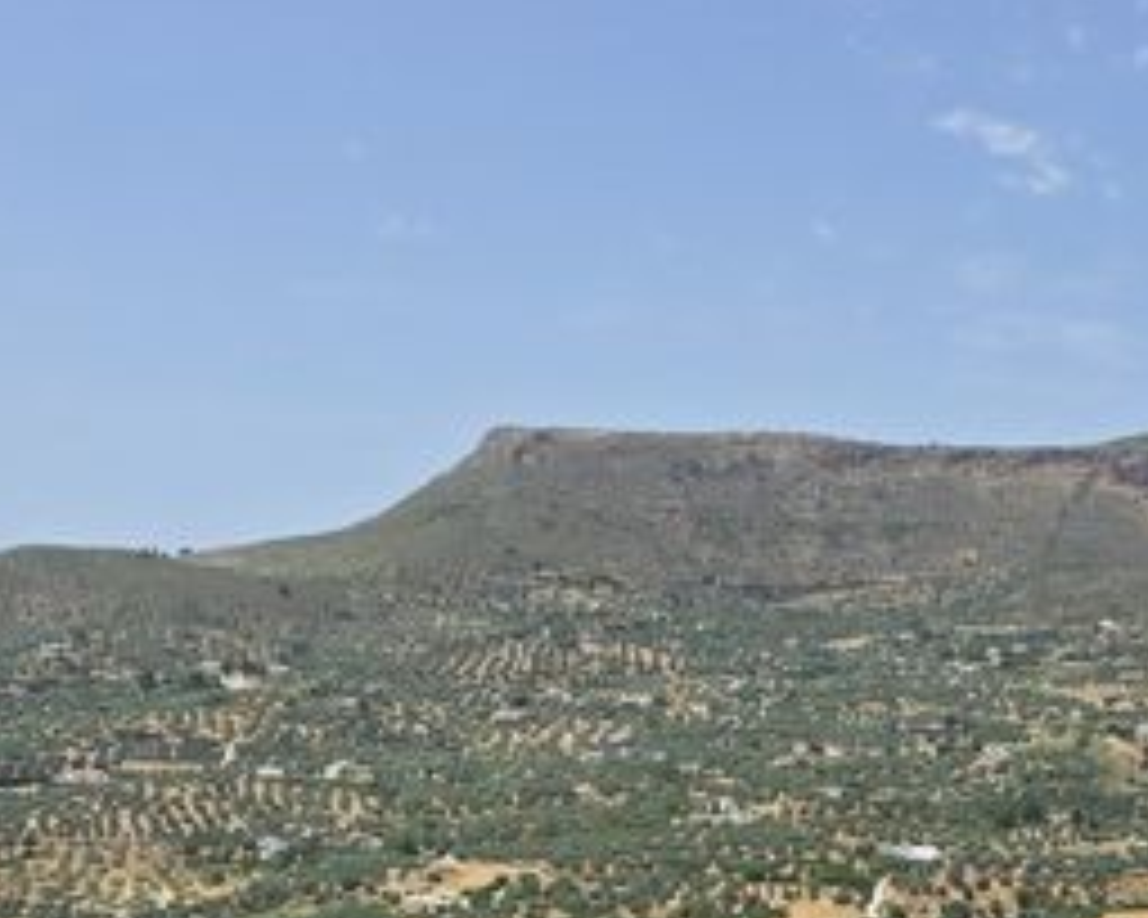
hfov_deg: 30.5
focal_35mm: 62
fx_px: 2107
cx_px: 597
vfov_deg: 23.0
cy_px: 1026
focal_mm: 6.3
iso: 12
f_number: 1.7
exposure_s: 1/984
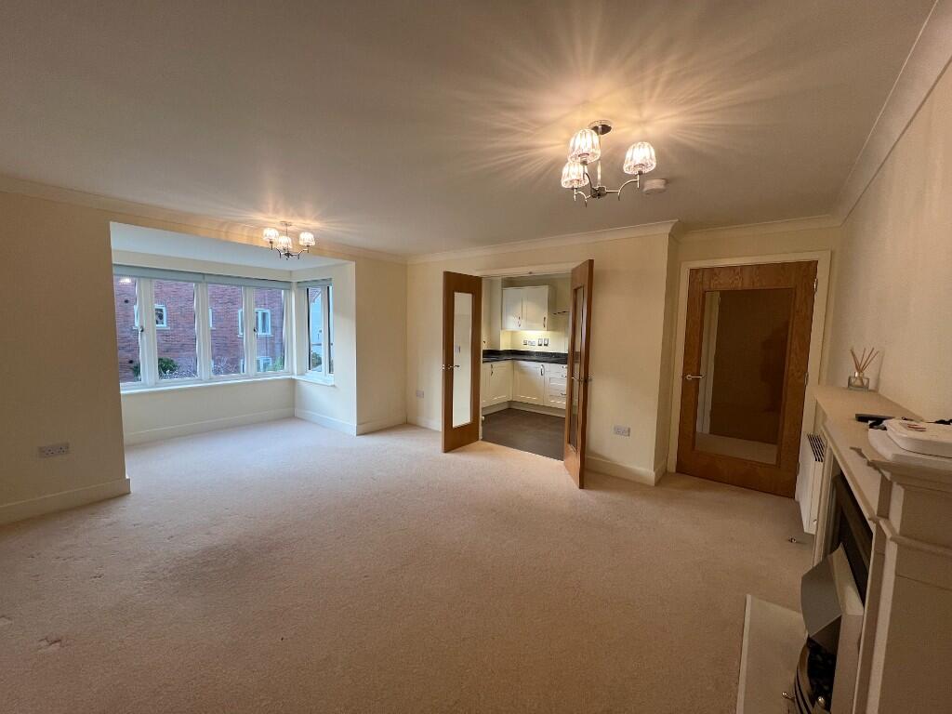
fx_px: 358
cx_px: 476
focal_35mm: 13
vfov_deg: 89.9
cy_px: 357
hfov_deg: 106.2
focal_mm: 1.57
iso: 80
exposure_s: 1/100
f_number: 1.8
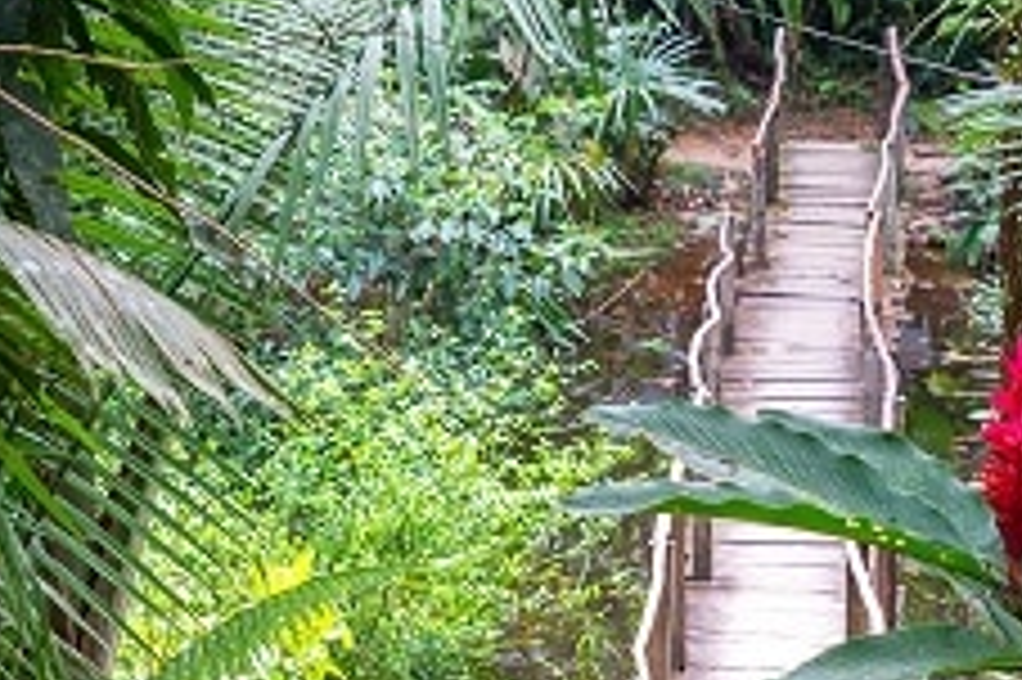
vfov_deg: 10.1
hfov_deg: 15.2
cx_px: 297
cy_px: 639
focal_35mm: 135
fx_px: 3830
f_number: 6.3
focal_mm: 34
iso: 400
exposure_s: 1/80
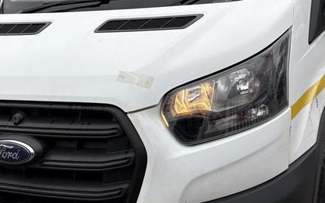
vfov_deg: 22.1
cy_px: 47
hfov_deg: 35.0
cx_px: 199
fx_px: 514
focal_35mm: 58
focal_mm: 5.96
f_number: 1.6
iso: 50
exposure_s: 1/503
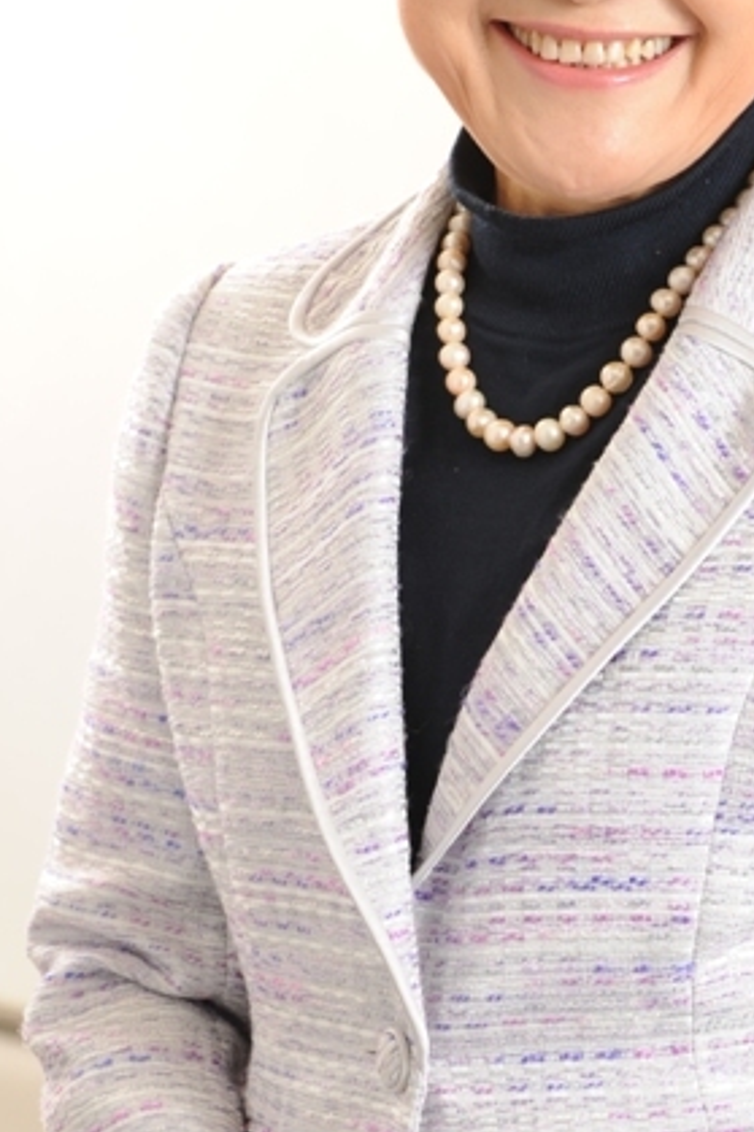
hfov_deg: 8.0
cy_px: 594
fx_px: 5376
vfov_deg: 12.0
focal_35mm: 171
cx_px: 669
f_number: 5.6
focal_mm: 70
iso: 200
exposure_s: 1/80
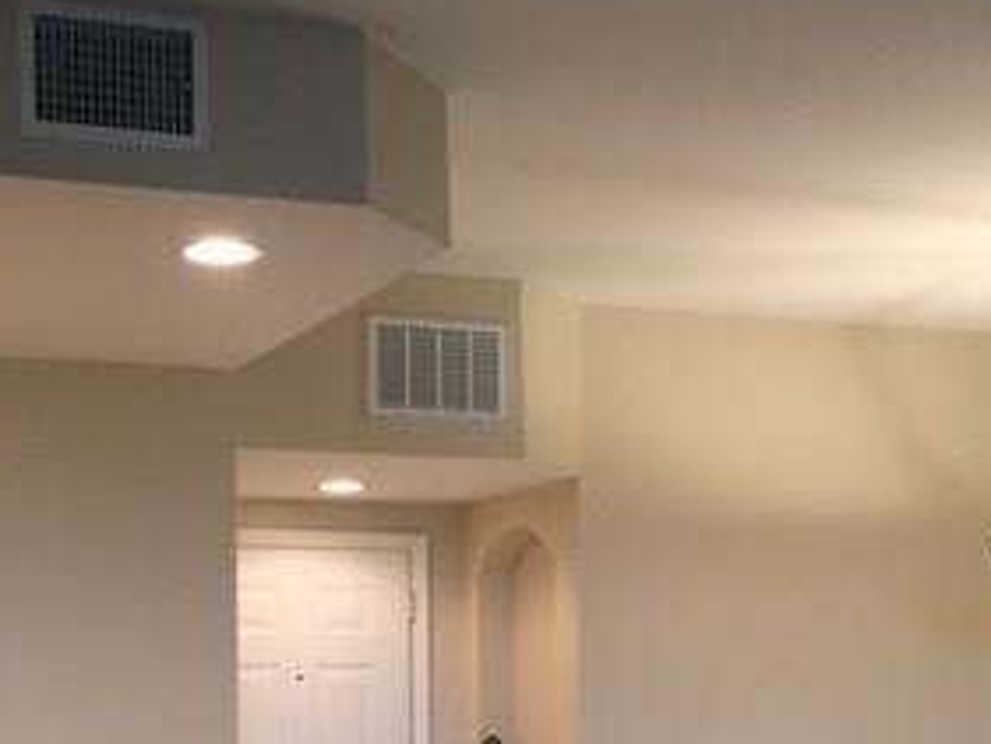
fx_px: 1890
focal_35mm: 66
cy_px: 688
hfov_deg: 29.3
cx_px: 416
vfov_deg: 21.7
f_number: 2.2
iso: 64
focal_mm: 4.15
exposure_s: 1/30
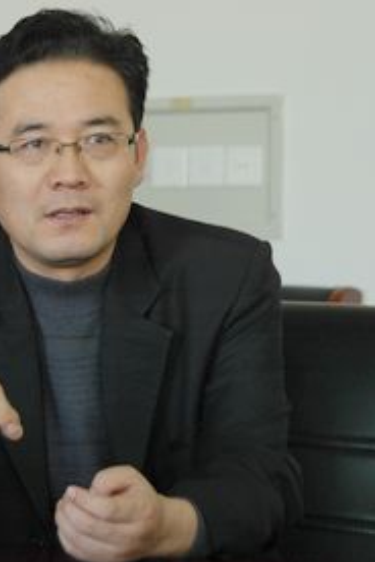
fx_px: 3027
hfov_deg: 7.1
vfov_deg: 10.6
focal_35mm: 194
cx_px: 63
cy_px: 282
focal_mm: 85
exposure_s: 1/25
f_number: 5.6
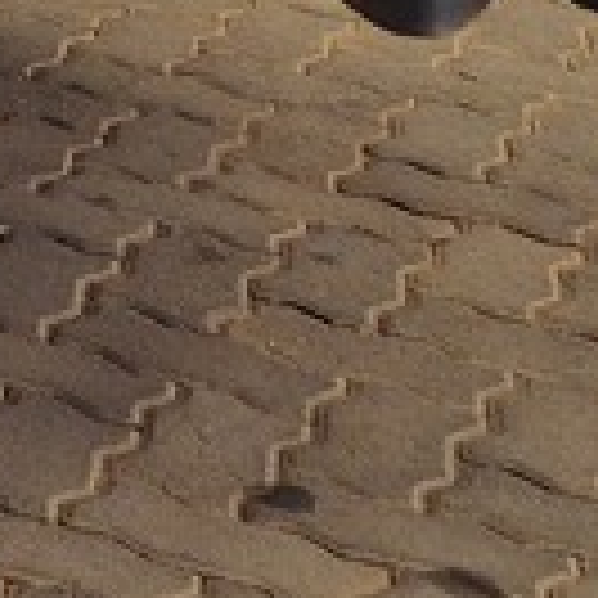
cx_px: -1209
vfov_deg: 9.4
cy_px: -1034
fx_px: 3069
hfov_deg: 9.0
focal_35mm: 157
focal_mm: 5.4
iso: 25
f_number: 1.8
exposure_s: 1/429
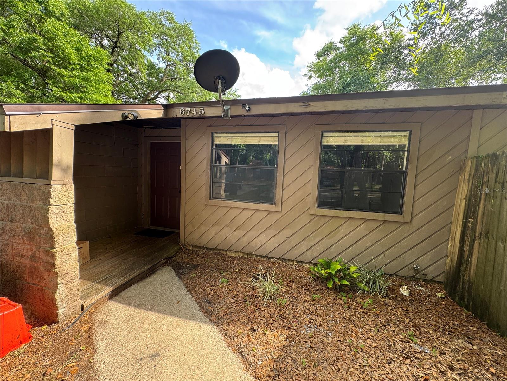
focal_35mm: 14
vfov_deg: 85.7
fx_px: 205
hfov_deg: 102.1
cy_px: 190
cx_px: 254
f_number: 2.2
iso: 40
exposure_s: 1/99
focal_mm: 2.22
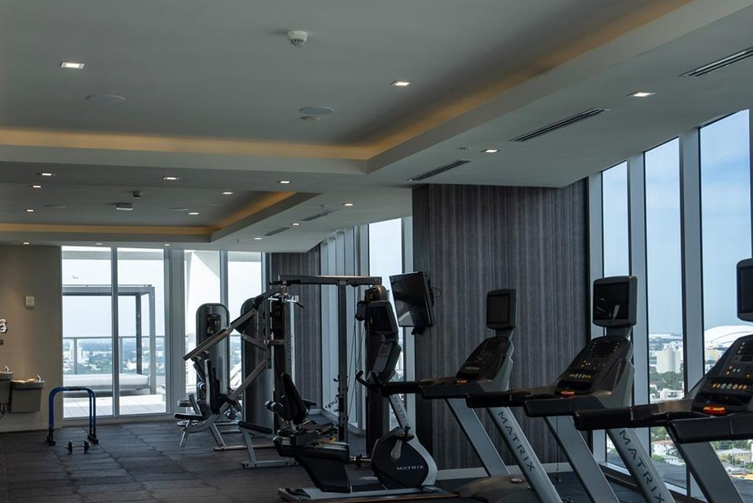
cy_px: 328
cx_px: 376
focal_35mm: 53
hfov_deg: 37.5
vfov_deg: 25.4
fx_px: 1109
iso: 250
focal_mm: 33
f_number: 4
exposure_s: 1/250
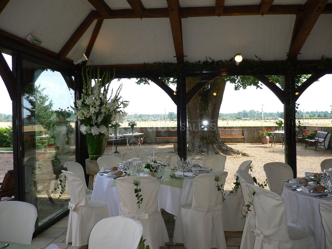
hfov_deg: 52.6
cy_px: 124
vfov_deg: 40.7
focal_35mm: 35
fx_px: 336
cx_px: 166
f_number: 2.8
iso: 100
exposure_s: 1/320
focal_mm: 5.8
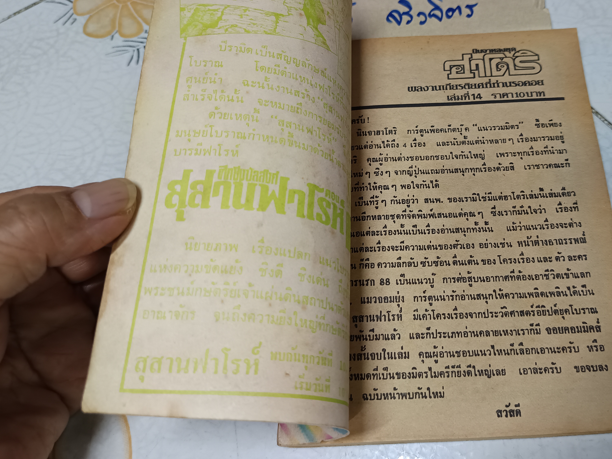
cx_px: 394
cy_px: 184
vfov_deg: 43.9
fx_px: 566
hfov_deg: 55.9
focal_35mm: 32
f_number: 1.7
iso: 922
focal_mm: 5.31
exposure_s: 1/33.3
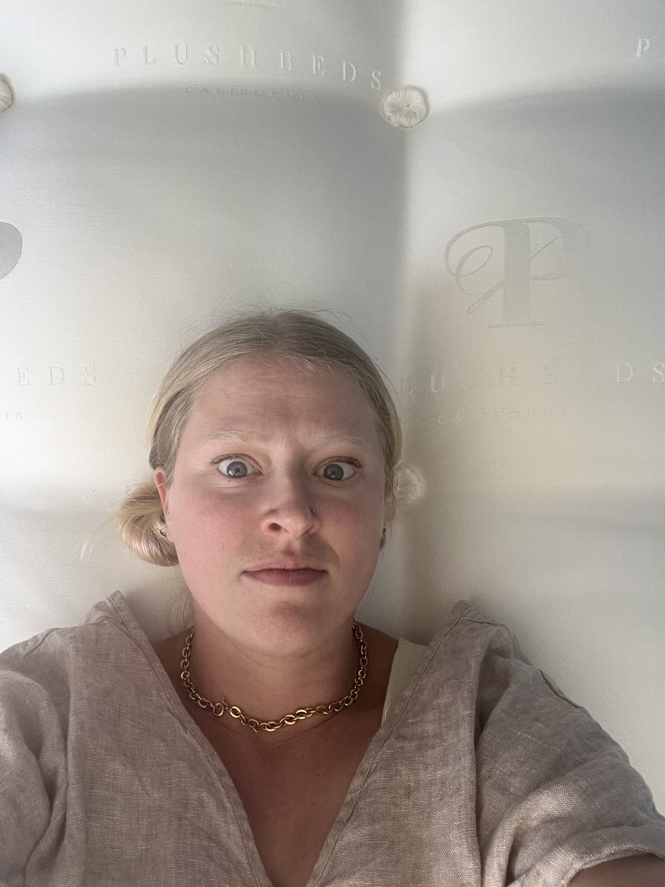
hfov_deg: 46.8
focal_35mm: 30
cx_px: 332
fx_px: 768
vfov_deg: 60.0
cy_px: 444
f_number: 2.2
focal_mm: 2.71
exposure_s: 1/76
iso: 100
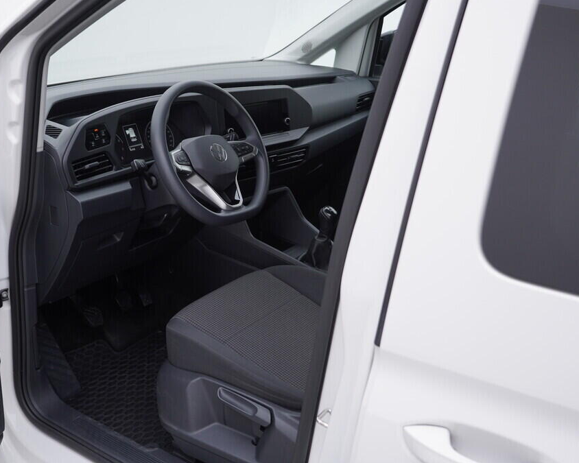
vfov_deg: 36.5
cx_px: 246
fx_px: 703
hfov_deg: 44.7
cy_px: 232
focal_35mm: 41
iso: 125
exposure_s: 1/60
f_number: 3.5
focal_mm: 24
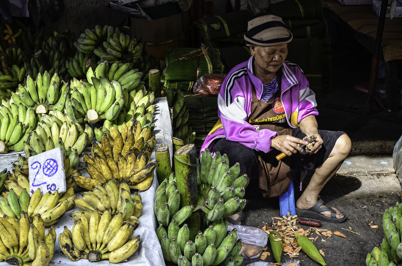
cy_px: 120
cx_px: 160
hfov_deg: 34.4
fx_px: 646
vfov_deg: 23.3
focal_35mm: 58
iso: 200
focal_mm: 32
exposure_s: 1/160
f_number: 6.3
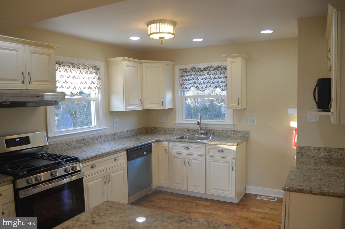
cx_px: 172
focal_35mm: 27
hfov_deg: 67.4
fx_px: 258
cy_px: 114
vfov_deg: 47.8
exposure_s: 1/60
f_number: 4
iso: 500
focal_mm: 18
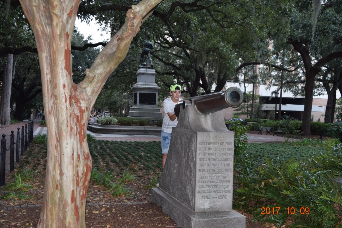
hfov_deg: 45.0
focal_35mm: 44
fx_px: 413
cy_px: 114
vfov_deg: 30.8
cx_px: 171
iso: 720
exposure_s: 1/125
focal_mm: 29
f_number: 5.6
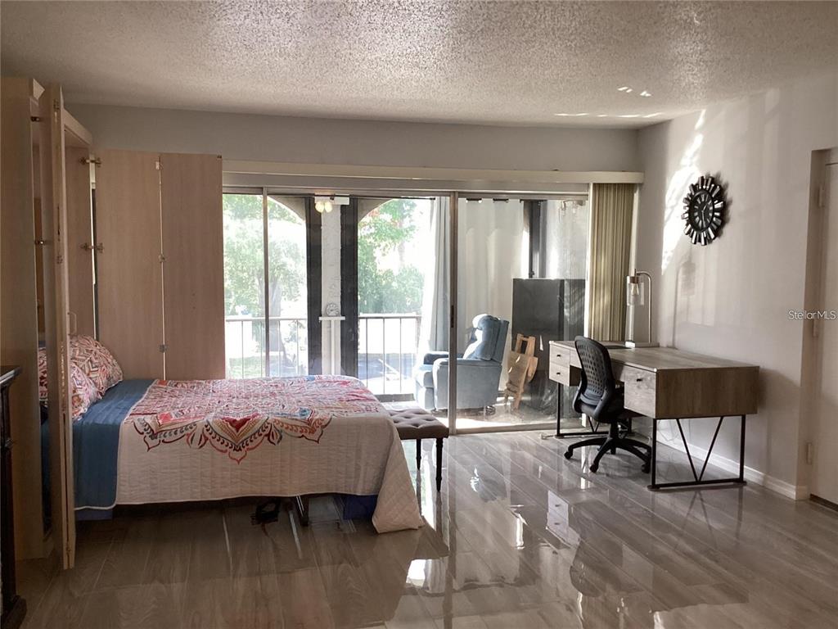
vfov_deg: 45.4
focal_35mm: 31
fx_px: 750
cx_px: 419
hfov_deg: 58.4
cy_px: 314
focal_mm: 3.3
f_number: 2.4
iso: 100
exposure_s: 1/60
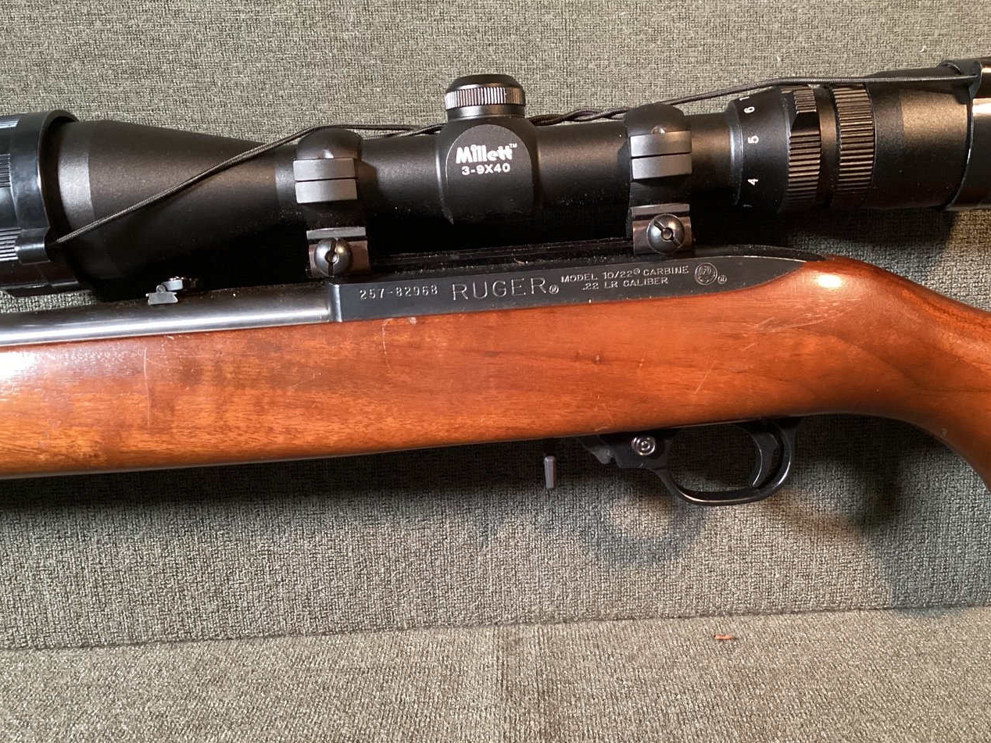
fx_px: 1059
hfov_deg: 50.0
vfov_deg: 38.5
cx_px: 558
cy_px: 437
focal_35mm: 37
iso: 400
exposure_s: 1/30
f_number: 2.4
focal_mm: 3.3
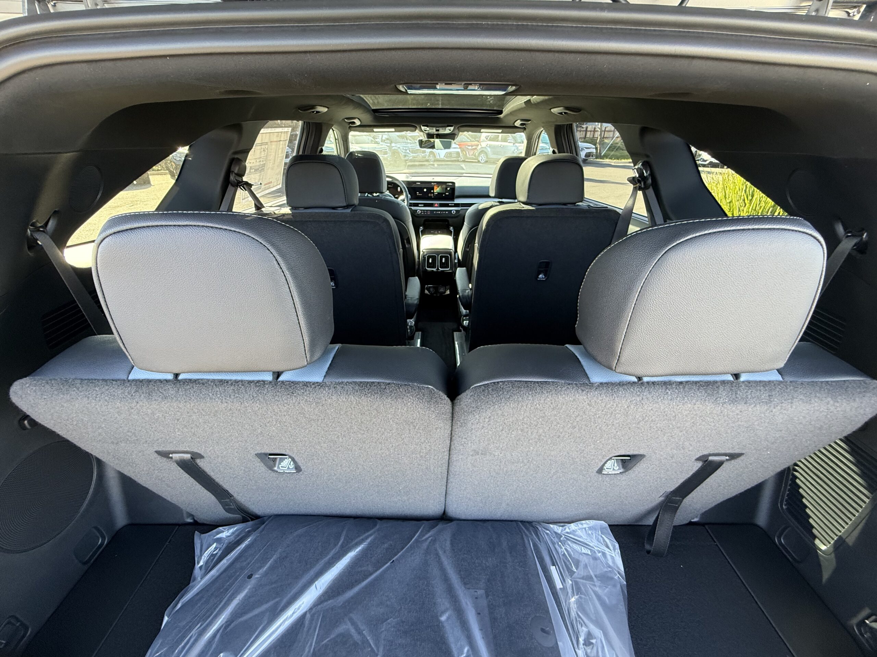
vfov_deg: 85.7
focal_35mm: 14
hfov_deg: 102.1
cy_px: 328
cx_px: 438
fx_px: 355
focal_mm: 2.22
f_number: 2.2
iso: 320
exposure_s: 1/99
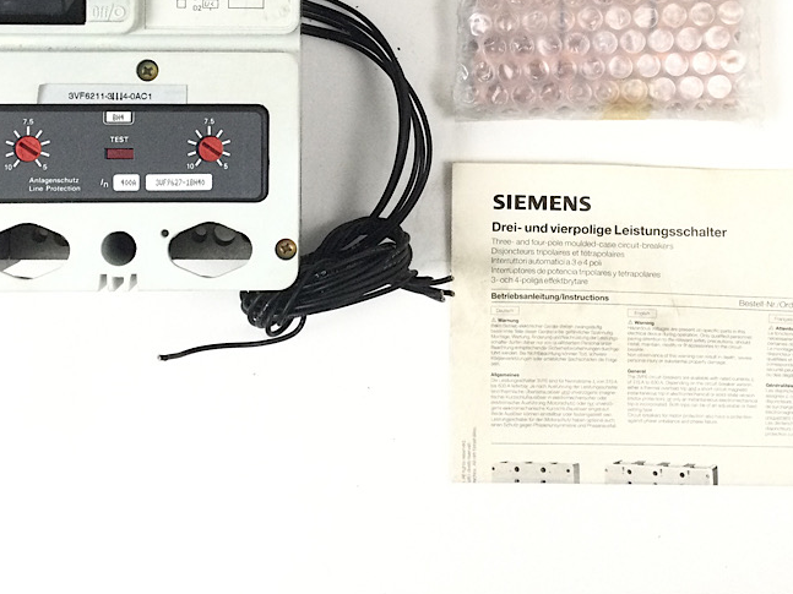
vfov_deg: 24.9
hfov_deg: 33.8
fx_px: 1306
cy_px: 60
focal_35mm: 57
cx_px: 370
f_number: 2.4
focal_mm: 3.3
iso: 40
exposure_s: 1/33
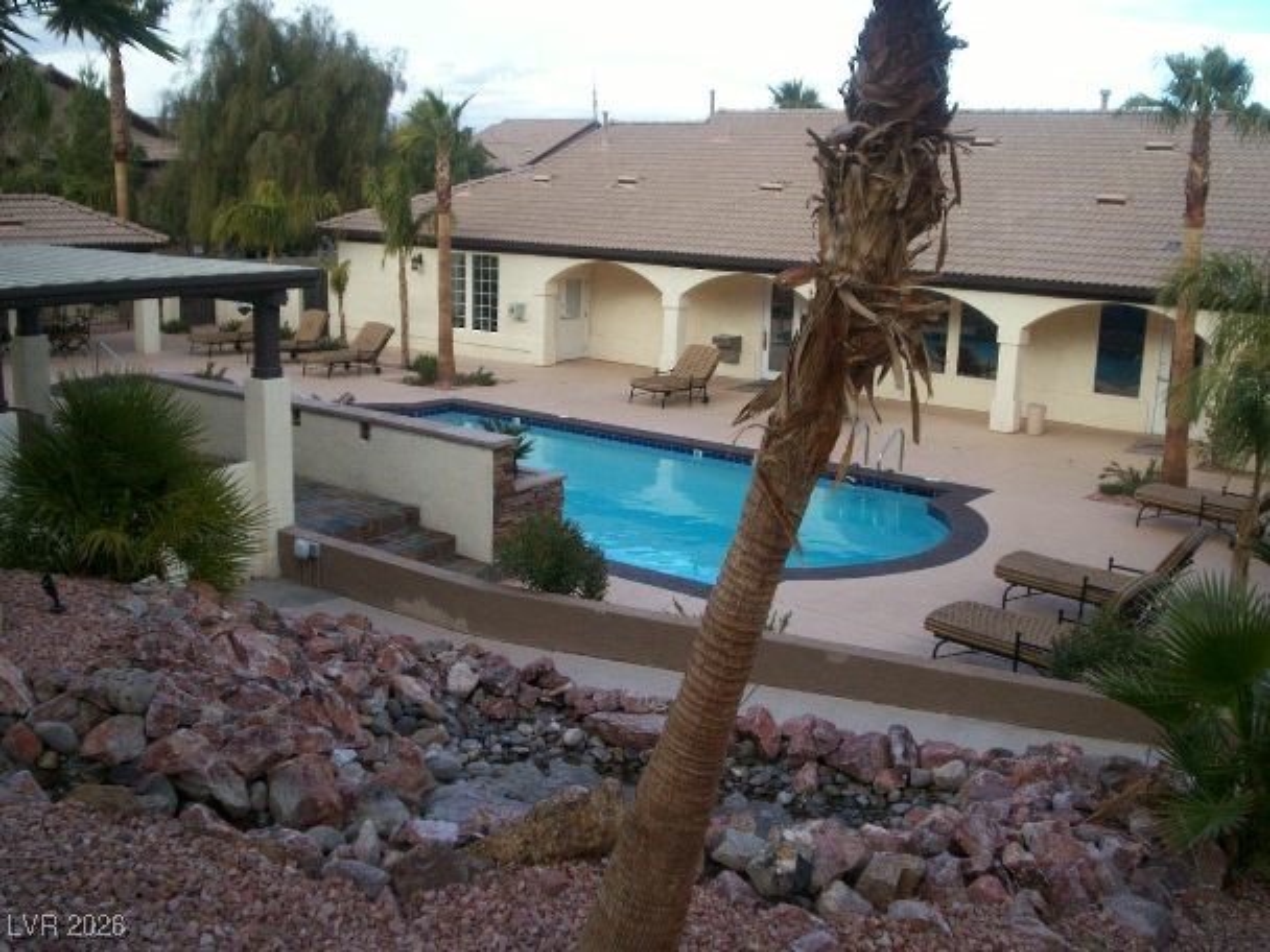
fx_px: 1321
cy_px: 476
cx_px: 635
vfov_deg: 39.7
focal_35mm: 36
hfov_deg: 51.4
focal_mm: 5.9
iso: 100
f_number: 4.5
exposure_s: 1/152
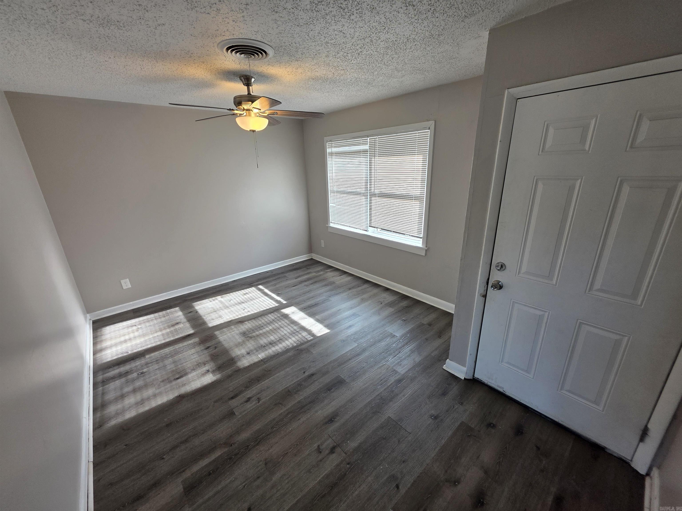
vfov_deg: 89.9
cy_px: 256
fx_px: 256
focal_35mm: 13
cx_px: 341
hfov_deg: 106.2
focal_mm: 2.2
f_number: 1.9
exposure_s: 1/120
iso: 64
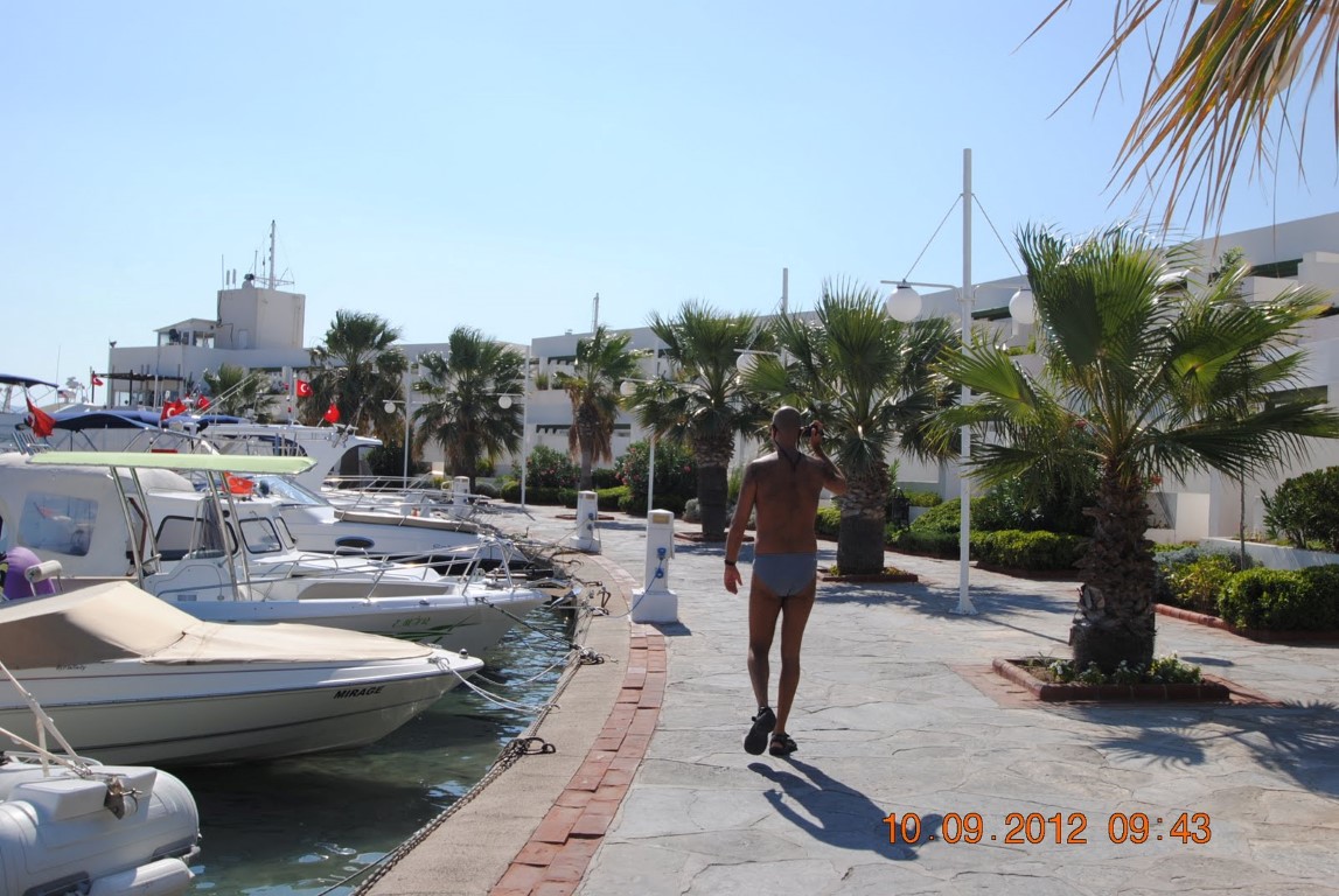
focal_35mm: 36
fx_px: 1341
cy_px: 448
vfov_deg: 37.0
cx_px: 670
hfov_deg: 53.1
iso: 100
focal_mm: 24
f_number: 9
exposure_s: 1/320
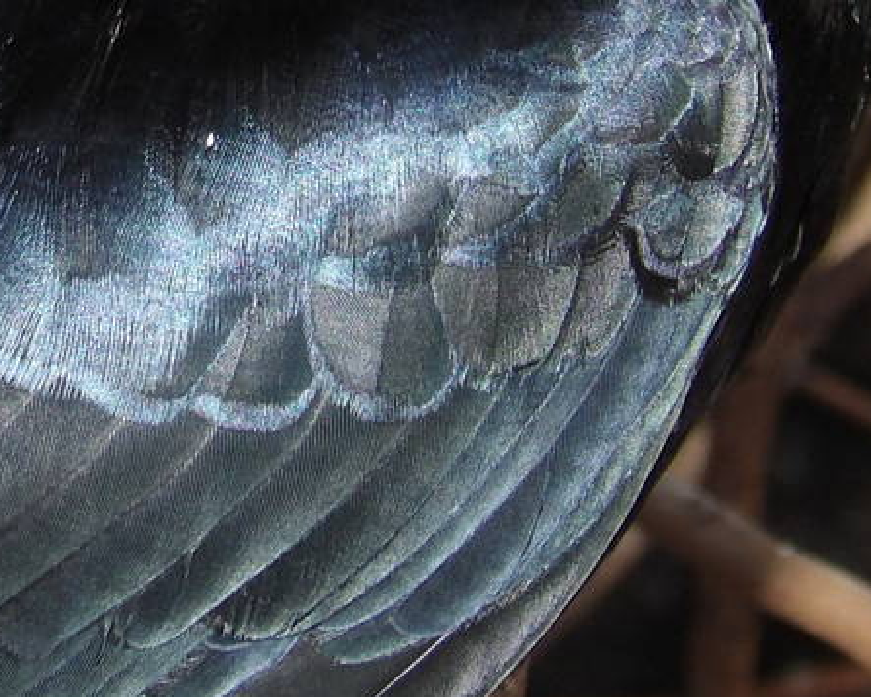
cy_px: 31
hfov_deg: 5.4
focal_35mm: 357
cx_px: 111
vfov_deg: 4.3
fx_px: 9205
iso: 200
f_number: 4.2
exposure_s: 1/100
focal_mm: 18.2
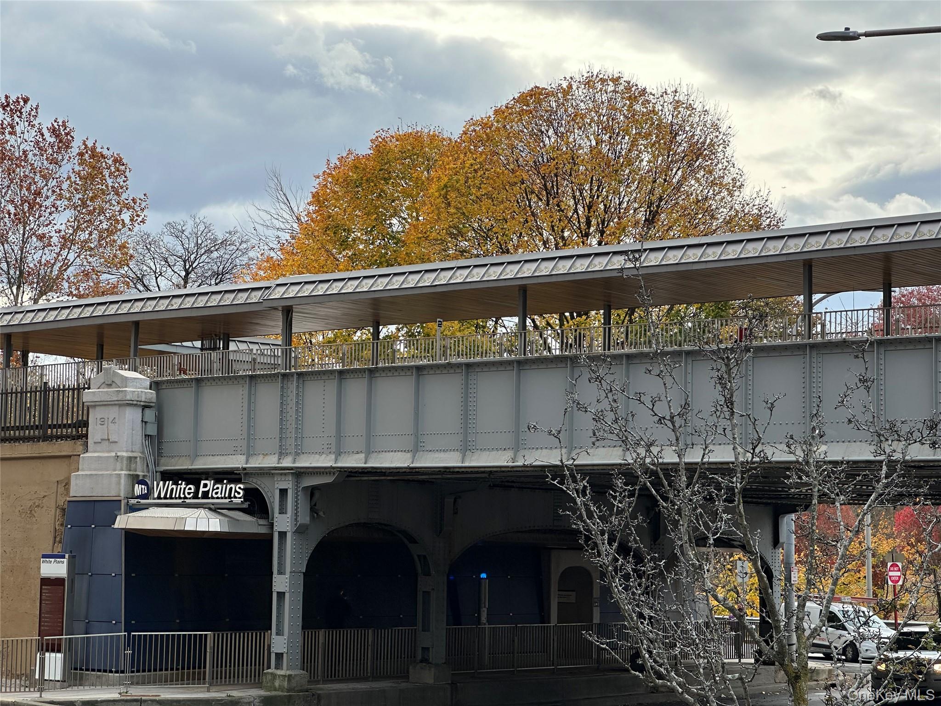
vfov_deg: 19.1
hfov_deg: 25.3
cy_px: 353
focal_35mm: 77
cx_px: 470
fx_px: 2093
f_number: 2.8
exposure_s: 1/376
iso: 32
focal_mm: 9
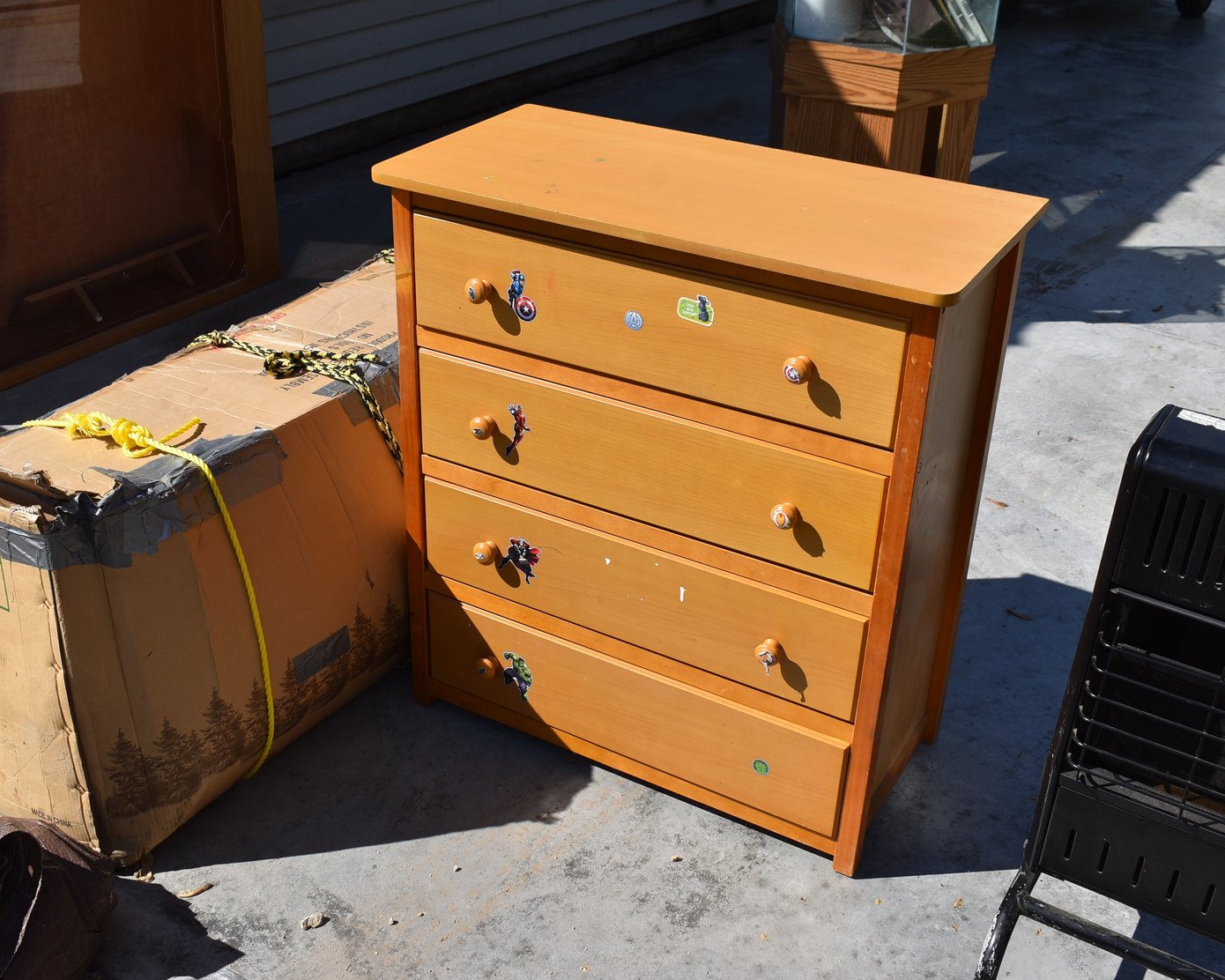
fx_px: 1435
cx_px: 570
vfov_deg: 37.7
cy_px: 481
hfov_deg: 46.2
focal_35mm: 40
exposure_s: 1/320
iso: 100
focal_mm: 23
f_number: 9
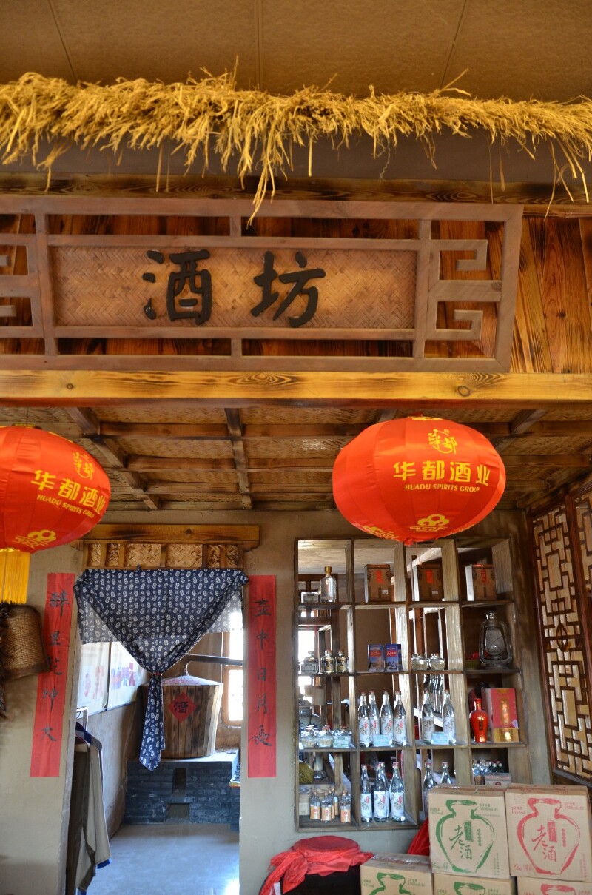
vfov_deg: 67.5
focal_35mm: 27
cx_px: 296
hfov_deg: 47.7
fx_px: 669
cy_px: 448
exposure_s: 1/20
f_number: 3.5
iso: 800
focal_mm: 18
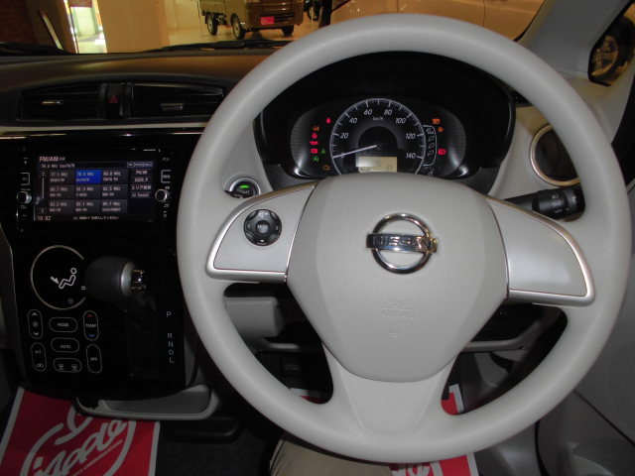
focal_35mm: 26
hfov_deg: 67.3
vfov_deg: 53.1
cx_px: 318
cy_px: 238
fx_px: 477
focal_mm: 4.6
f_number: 3.5
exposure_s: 1/60
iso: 100
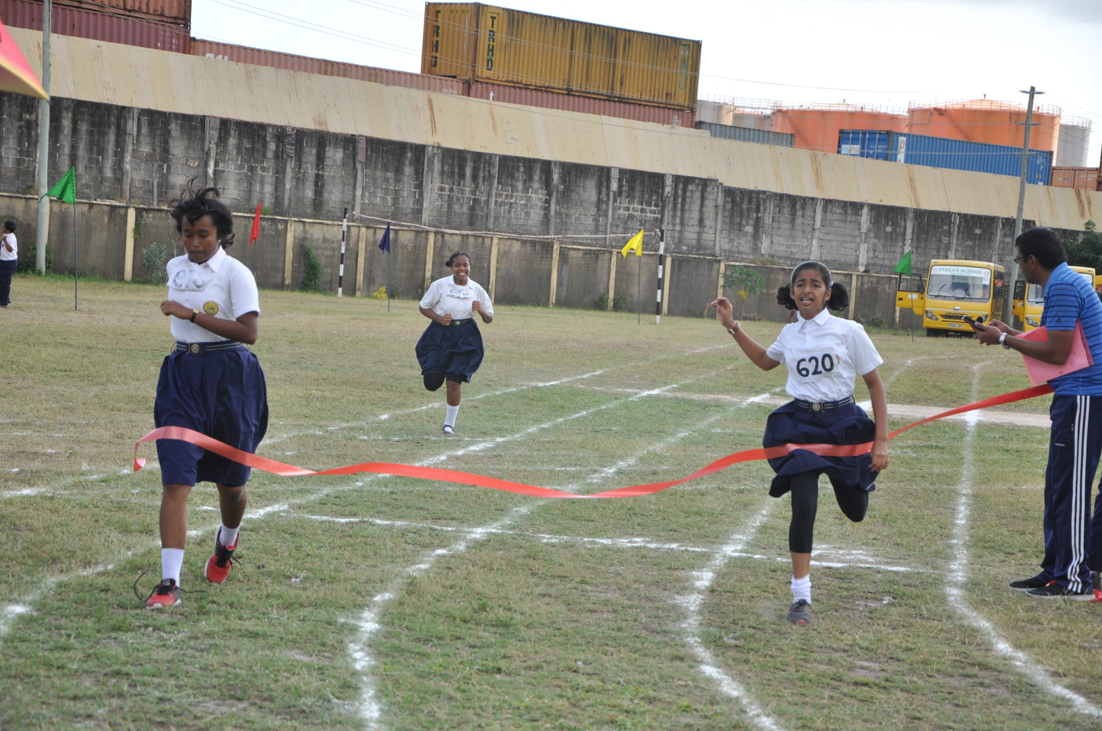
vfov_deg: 14.7
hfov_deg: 21.9
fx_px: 2843
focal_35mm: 93
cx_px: 551
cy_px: 366
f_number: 5.6
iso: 200
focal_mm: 62
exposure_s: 1/500
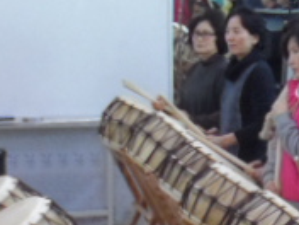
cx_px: 562
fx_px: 1512
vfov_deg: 8.4
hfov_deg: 10.5
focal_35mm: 175
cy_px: 259
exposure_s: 1/30
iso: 240
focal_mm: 5.7
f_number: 3.5
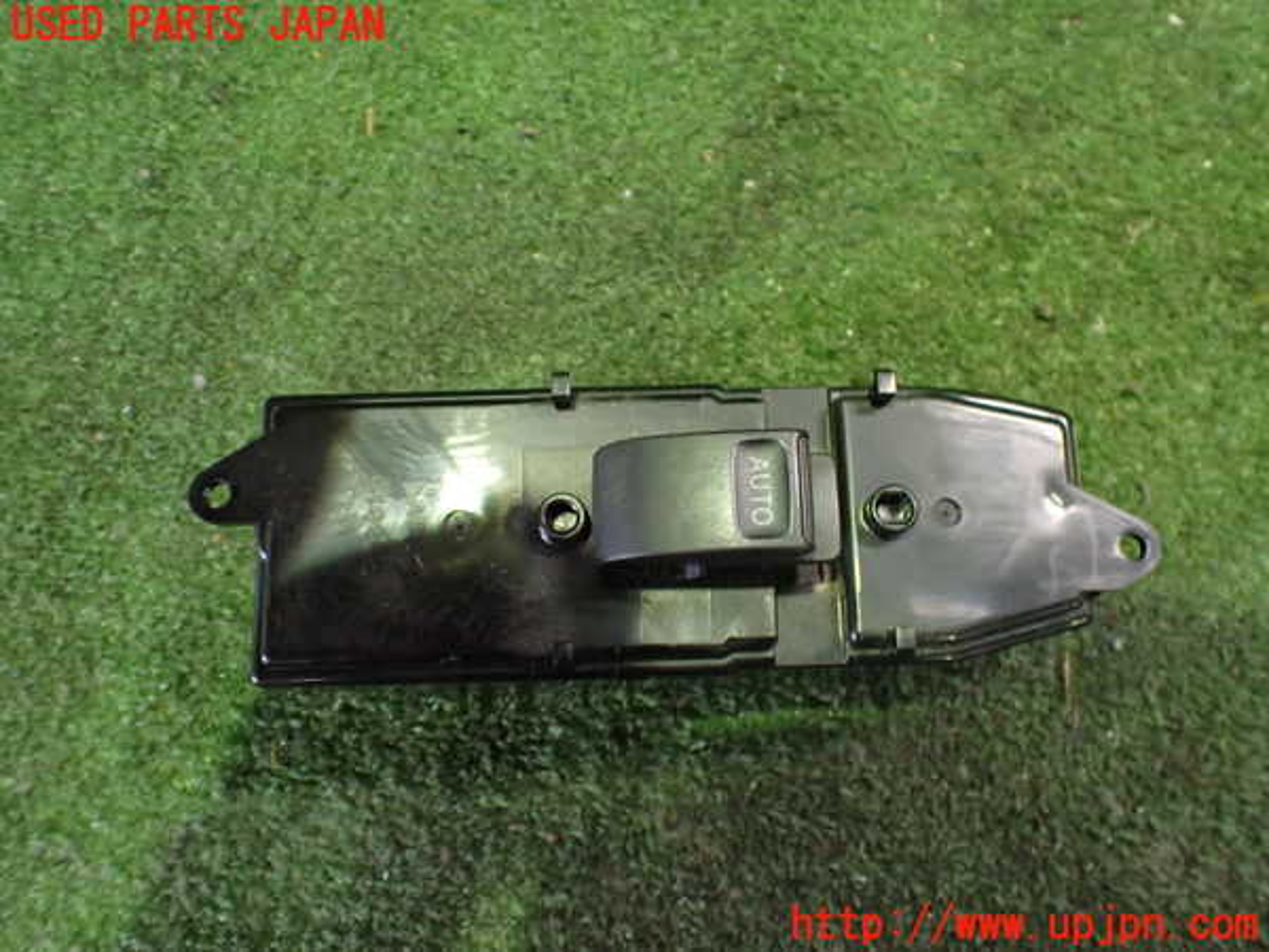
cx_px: 634
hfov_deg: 60.0
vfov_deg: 46.8
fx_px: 1100
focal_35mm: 30
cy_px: 476
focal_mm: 5.4
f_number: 2.3
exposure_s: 1/30
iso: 1000
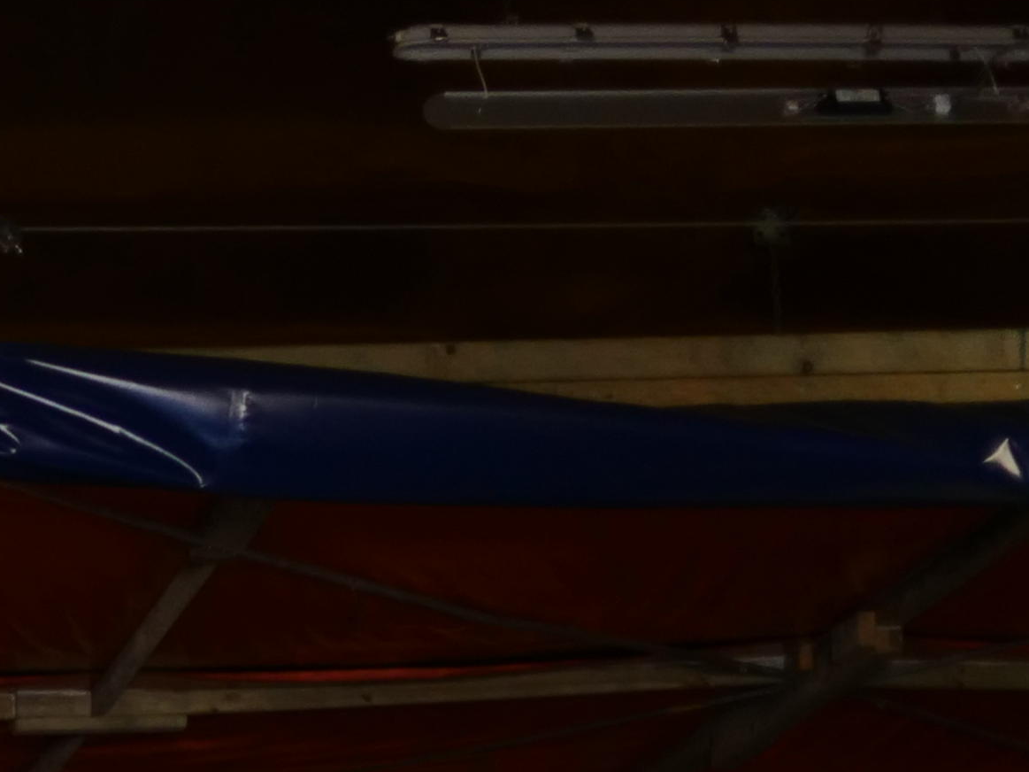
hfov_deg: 10.5
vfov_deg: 8.2
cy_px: 1540
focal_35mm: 172
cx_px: -1037
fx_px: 5112
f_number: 1.7
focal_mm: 20
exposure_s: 1/100
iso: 200
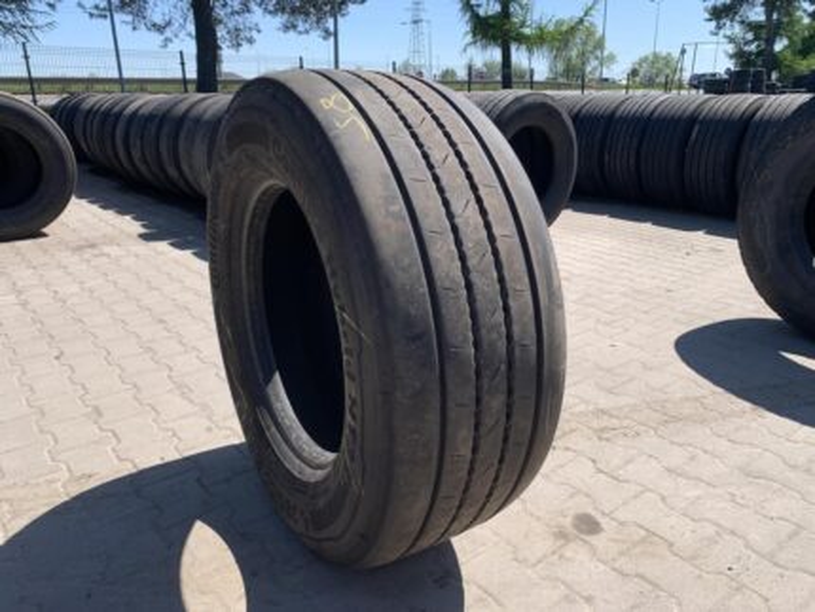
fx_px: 612
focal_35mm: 26
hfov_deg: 67.3
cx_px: 408
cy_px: 306
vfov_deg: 53.1
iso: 25
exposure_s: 1/1585
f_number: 1.8
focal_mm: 4.25
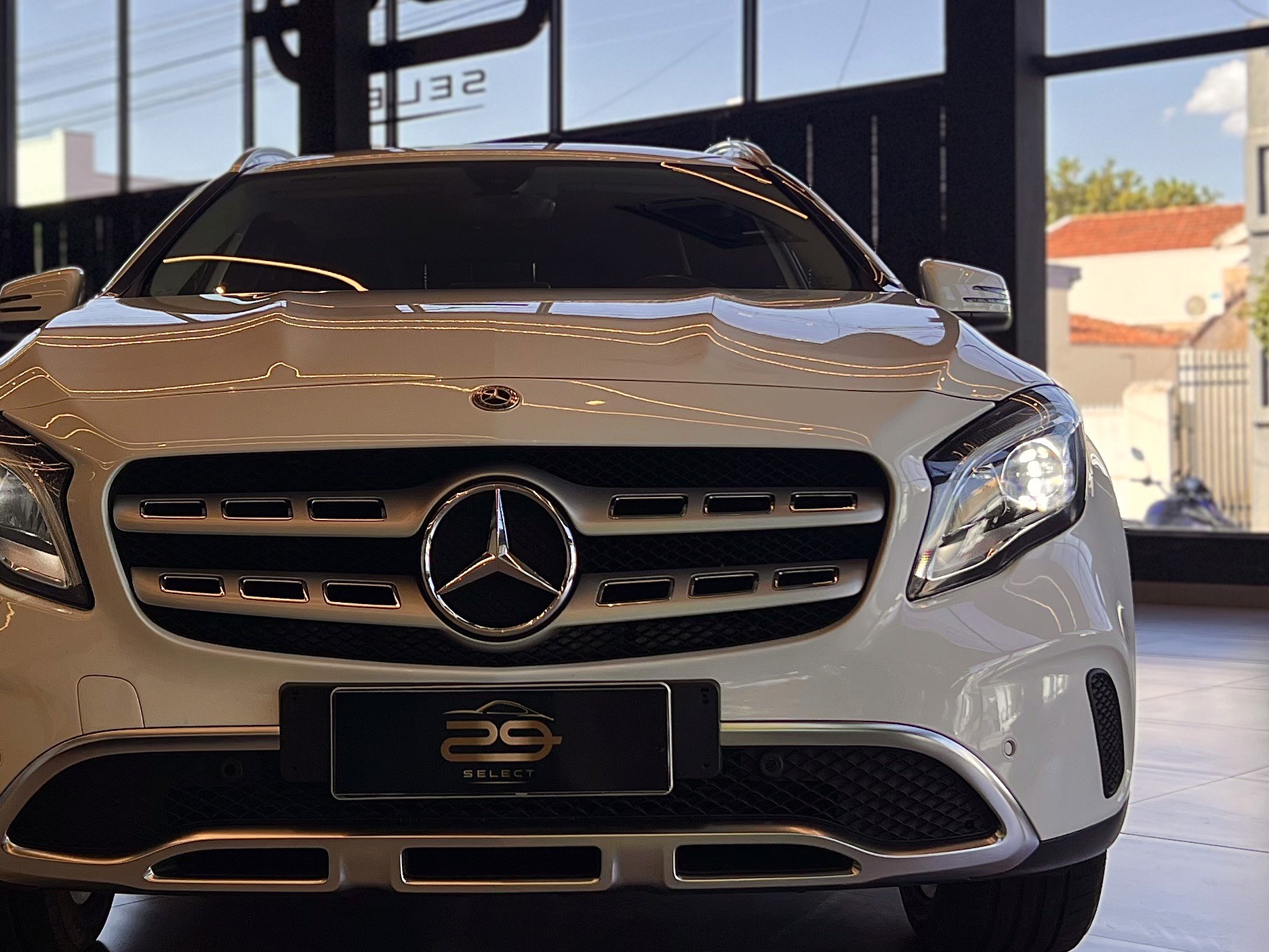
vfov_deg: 26.1
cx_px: 472
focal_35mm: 56
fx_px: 2053
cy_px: 391
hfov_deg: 34.2
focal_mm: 5.7
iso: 50
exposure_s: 1/949
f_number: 1.5
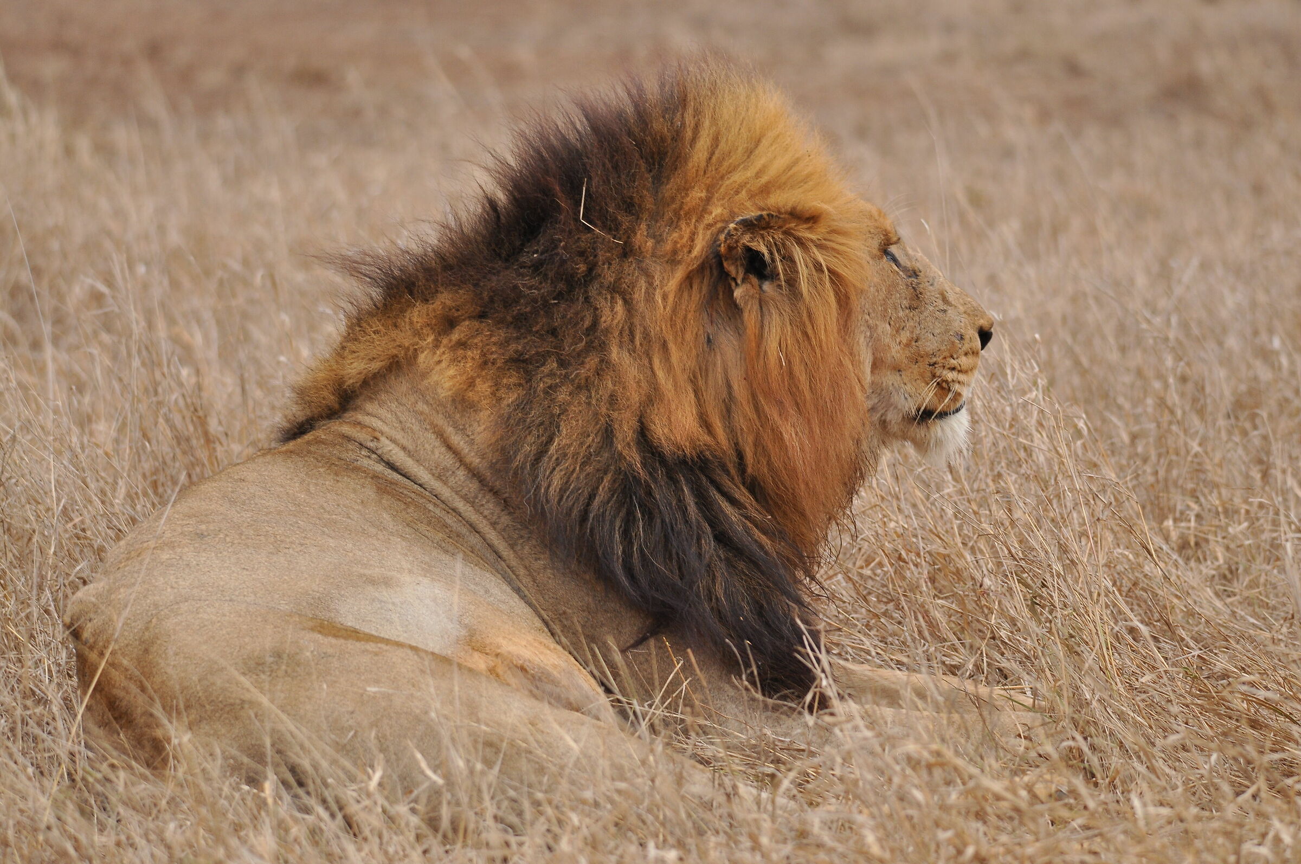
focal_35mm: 278
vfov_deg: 4.9
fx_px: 10016
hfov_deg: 7.4
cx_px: 650
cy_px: 432
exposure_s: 1/60
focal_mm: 185
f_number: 5
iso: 400
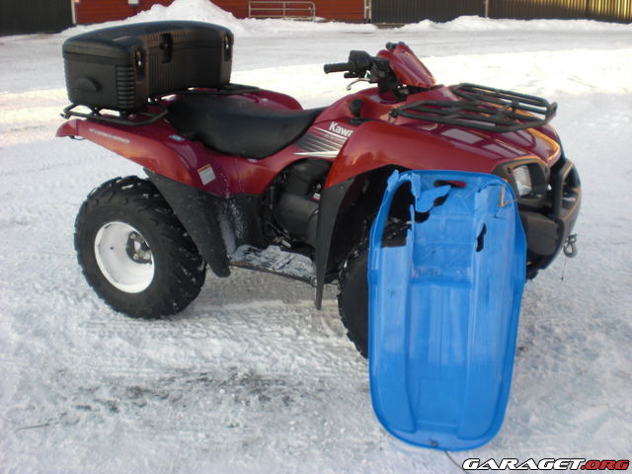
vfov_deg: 37.7
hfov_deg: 49.0
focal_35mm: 38
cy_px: 237
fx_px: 694
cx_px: 316
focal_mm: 6.3
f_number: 3.1
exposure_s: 1/125
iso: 64
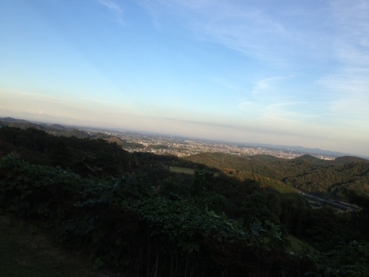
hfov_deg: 52.6
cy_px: 138
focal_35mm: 35
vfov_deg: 40.7
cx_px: 184
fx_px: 373
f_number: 2.4
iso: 50
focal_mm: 4.28
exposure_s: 1/516
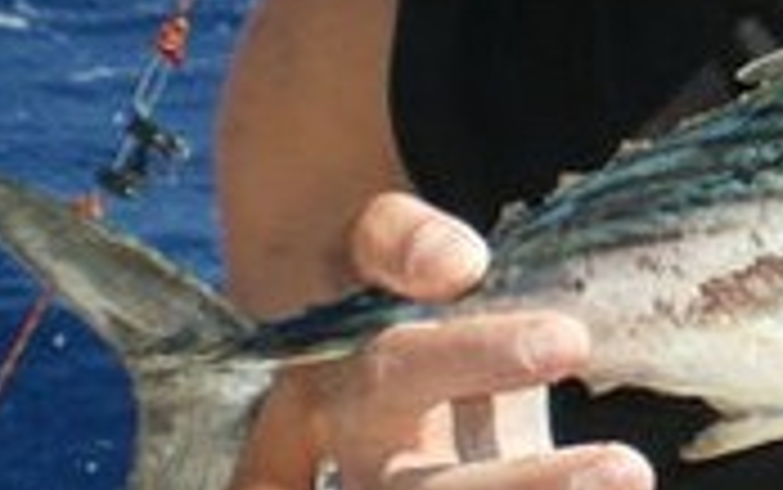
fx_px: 2947
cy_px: 63
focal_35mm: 138
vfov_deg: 9.5
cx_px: 1040
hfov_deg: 14.5
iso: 50
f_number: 4.6
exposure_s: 1/400
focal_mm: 6.3
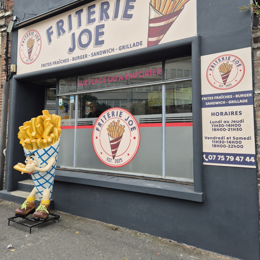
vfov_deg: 57.2
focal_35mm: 28
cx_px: 132
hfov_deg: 57.3
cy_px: 117
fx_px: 238
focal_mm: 5.4
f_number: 1.8
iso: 32
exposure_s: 1/182
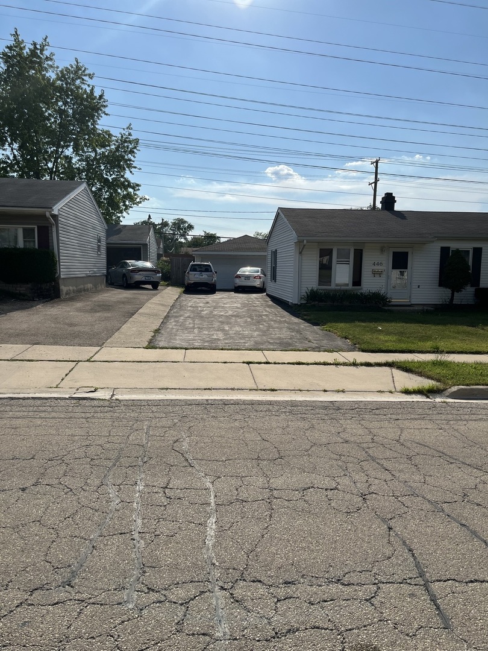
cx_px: 244
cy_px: 326
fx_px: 489
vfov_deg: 67.3
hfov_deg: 53.1
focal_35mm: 26
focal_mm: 5.1
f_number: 1.6
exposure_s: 1/9901
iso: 50
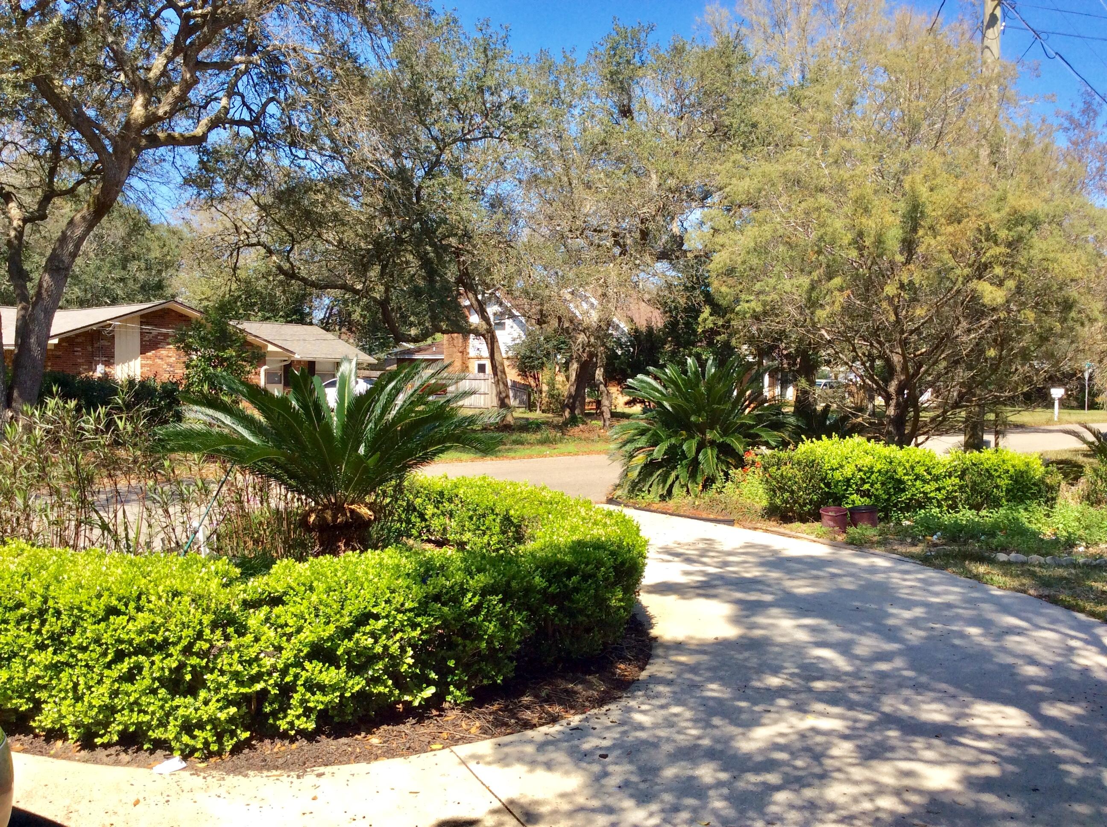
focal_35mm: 32
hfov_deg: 56.9
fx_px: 1022
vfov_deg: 44.1
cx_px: 554
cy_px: 414
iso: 32
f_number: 2.4
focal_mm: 3.3
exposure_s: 1/841
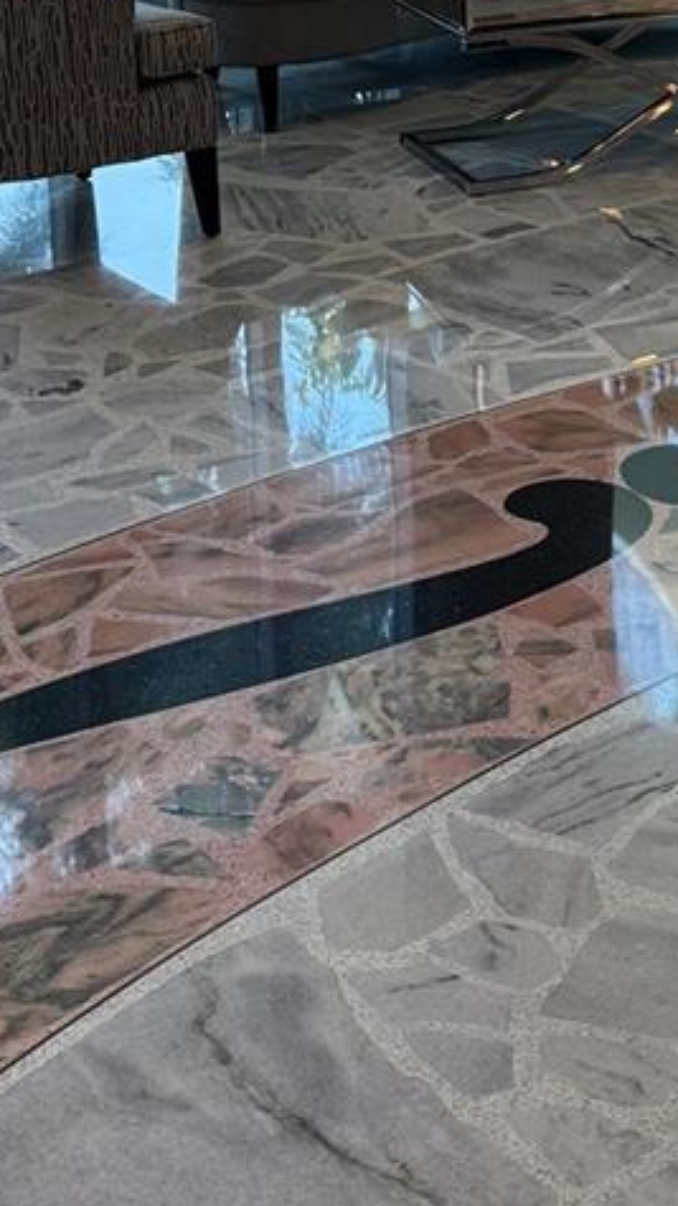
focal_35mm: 66
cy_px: -58
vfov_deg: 29.3
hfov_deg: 17.5
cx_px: 800
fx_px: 2111
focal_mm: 6.76
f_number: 1.78
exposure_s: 1/120
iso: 160
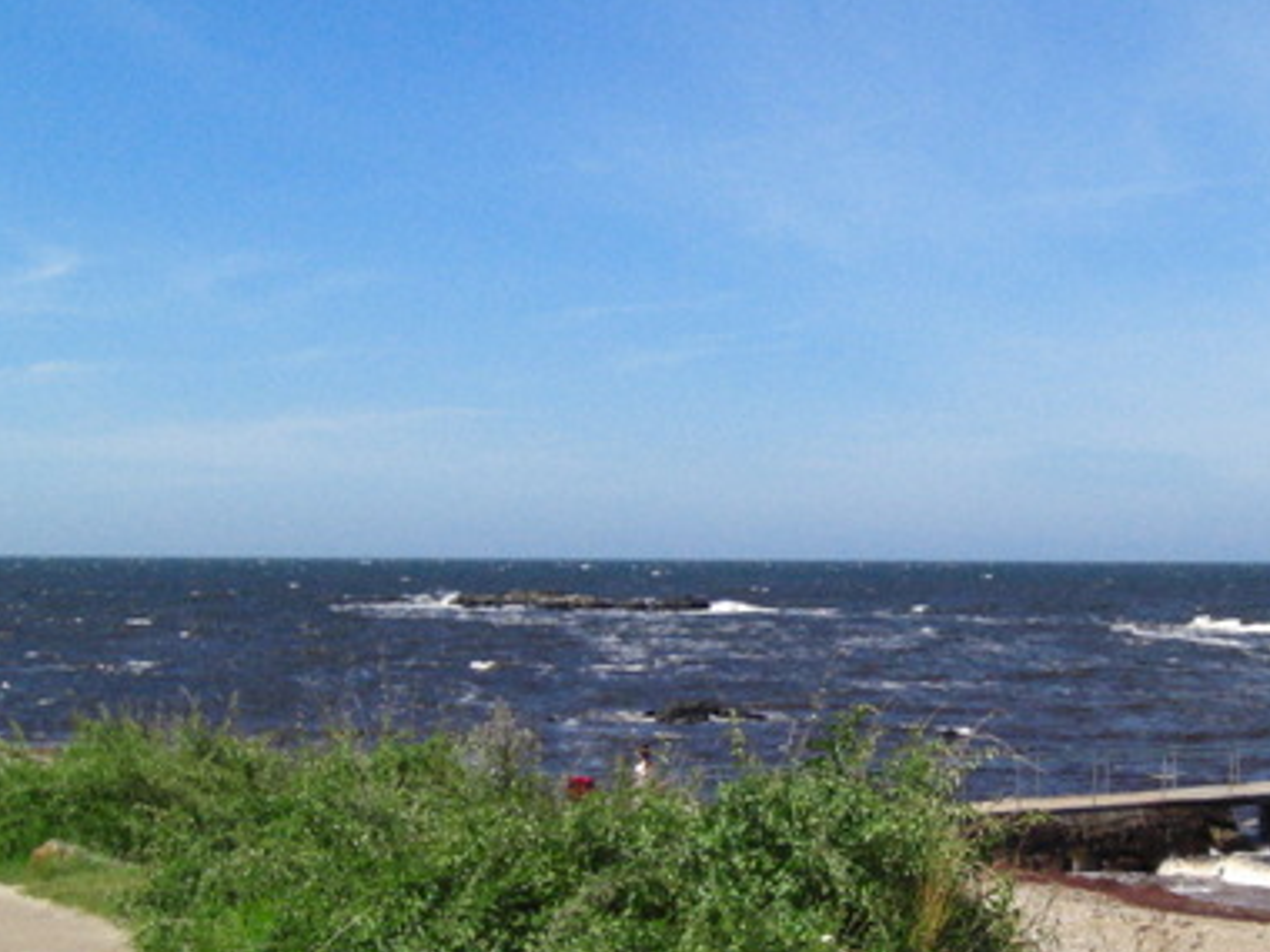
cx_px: 979
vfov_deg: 21.0
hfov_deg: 27.3
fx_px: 2568
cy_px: 516
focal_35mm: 70
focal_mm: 7.9
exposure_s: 1/1000
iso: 400
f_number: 8
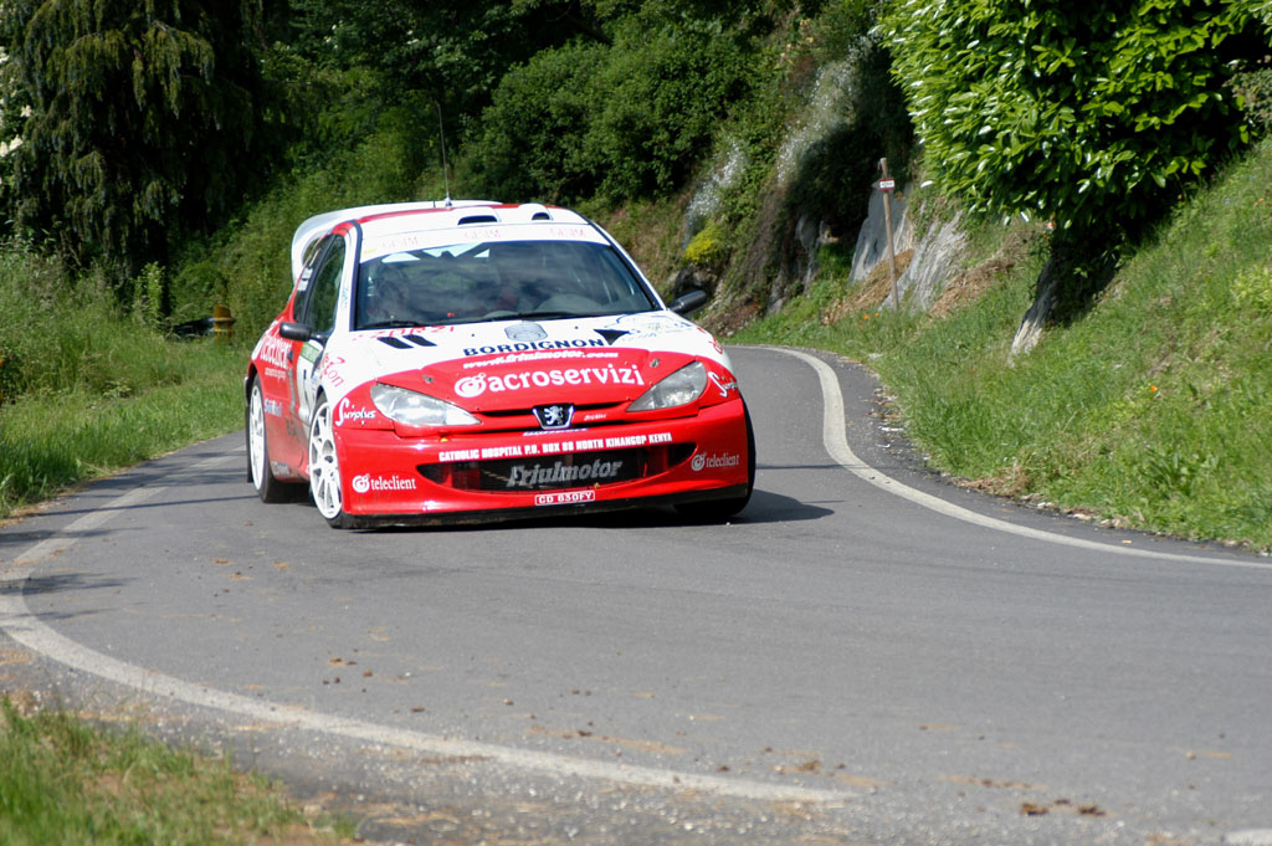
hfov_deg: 14.0
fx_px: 5190
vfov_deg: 9.3
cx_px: 636
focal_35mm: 147
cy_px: 423
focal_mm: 98
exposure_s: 1/800
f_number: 4.5
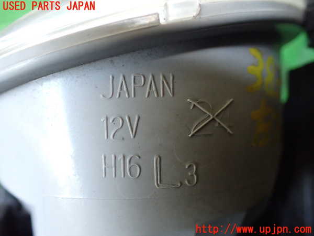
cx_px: 157
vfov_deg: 46.8
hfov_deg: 60.0
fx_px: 272
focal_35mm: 30
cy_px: 118
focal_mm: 5.4
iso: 800
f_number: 2.3
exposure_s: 1/100
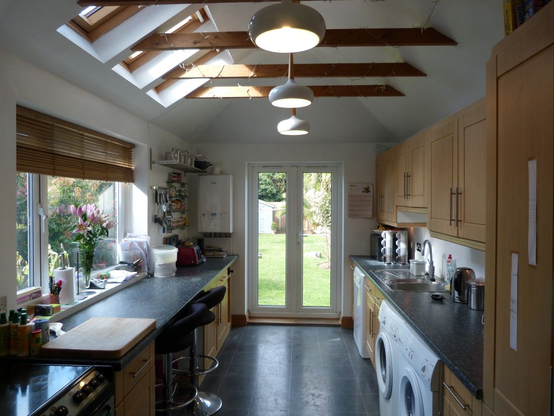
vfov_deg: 54.9
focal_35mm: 25
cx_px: 277
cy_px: 208
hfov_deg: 69.4
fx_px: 400
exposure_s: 1/60
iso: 100
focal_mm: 4.5
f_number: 2.8
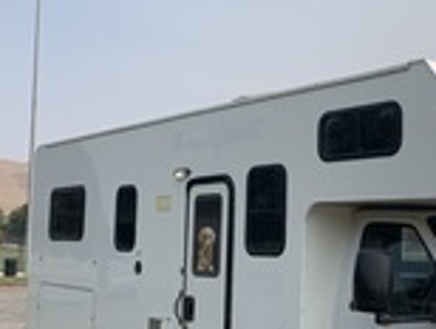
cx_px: 379
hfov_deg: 31.4
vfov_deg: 24.9
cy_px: 191
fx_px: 744
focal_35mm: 59
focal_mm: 4.25
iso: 25
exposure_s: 1/3401
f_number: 1.8
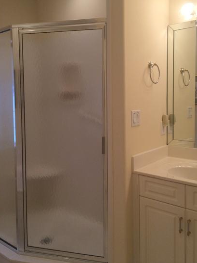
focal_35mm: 34
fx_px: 258
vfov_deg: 53.8
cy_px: 115
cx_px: 112
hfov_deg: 41.7
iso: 40
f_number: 2.2
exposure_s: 1/60
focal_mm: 4.15
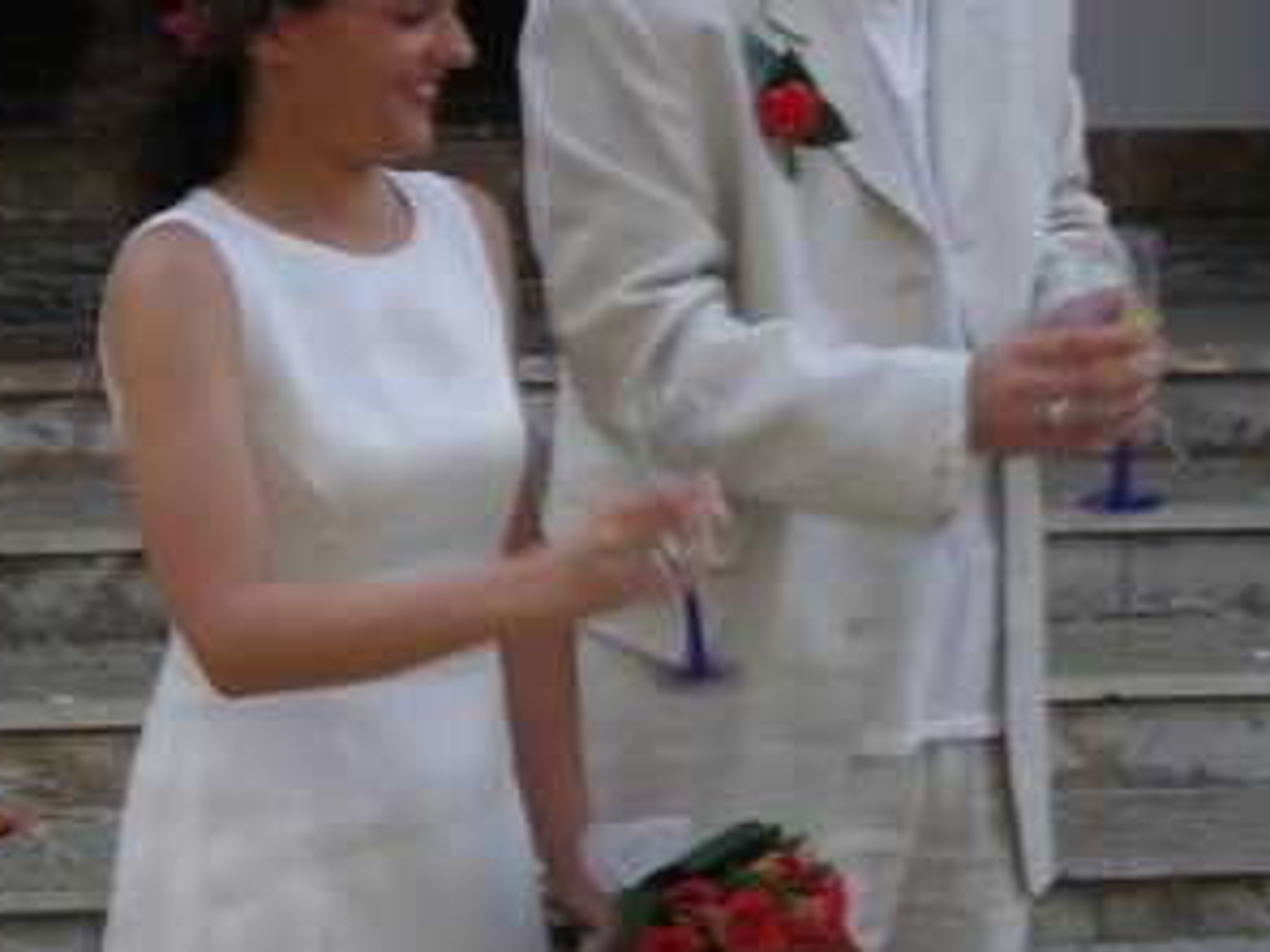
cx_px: 764
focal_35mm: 164
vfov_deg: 9.0
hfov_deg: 12.0
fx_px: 6017
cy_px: 279
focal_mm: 14.1
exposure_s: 1/30
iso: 116
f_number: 4.7
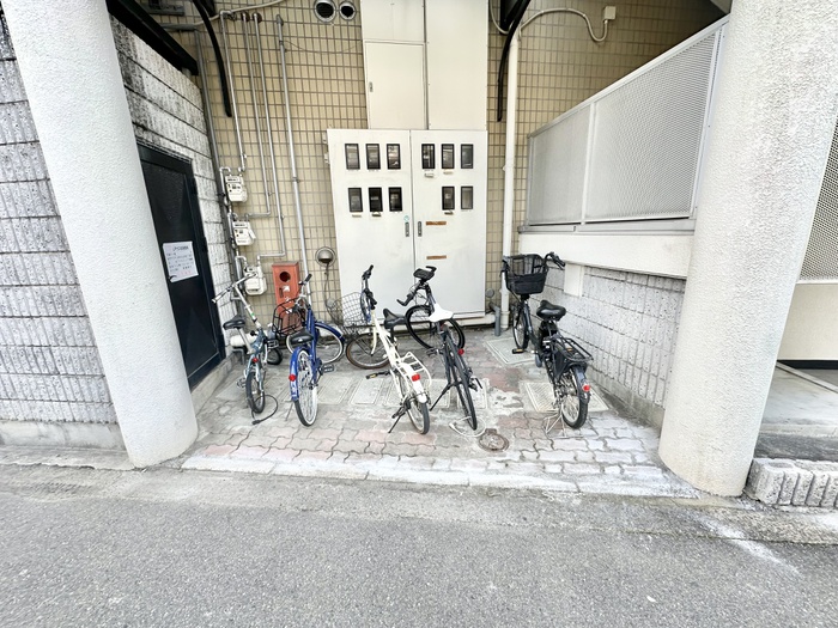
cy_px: 314
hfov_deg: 102.1
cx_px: 419
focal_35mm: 14
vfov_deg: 85.7
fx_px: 339
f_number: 2.2
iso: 40
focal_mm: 2.22
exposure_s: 1/120
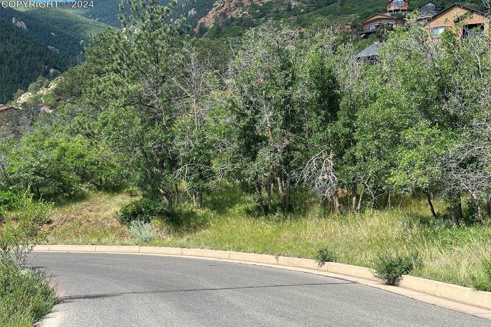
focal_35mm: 50
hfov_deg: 39.6
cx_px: 246
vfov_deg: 27.0
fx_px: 682
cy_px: 165
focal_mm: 6.86
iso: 64
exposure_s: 1/2252
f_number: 1.78
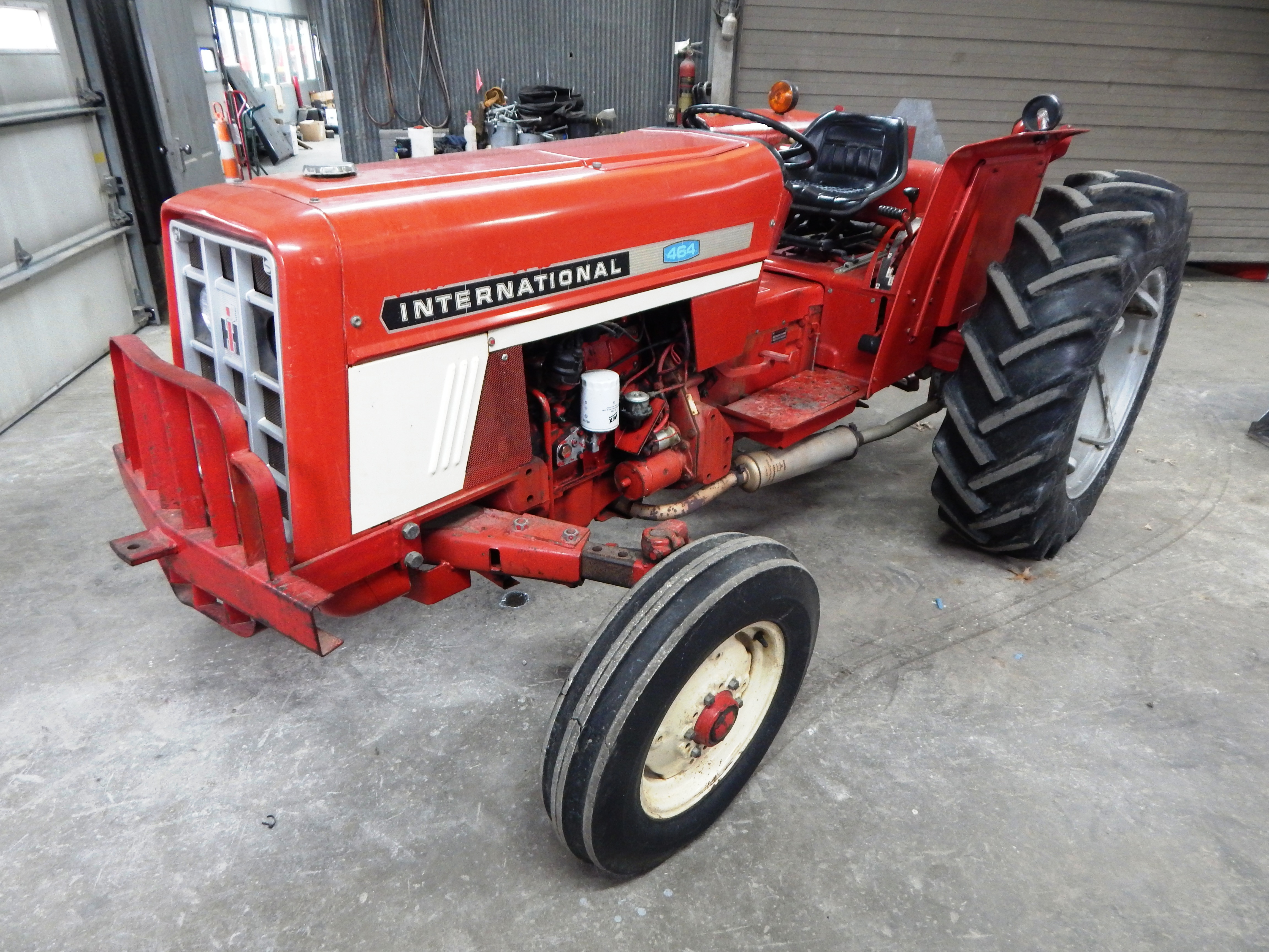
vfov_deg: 61.1
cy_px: 476
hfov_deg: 76.4
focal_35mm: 22
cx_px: 634
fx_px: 807
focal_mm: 4
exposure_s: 1/13
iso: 400
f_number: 3
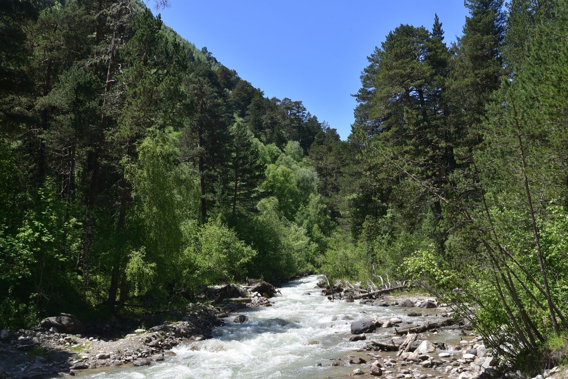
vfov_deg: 41.1
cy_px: 190
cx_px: 284
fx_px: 505
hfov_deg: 58.7
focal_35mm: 32
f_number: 10
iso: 125
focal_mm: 32
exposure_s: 1/125
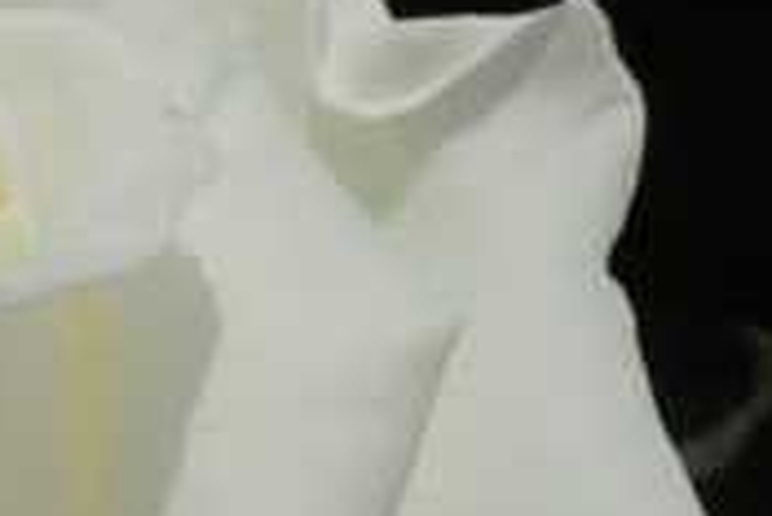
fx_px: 2447
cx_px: -88
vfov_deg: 12.0
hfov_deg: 17.3
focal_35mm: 114
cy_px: 379
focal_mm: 4.3
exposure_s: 1/1600
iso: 100
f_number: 6.6
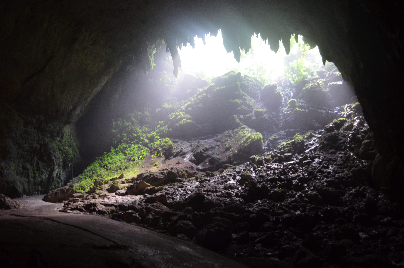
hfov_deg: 57.3
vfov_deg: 39.8
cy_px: 134
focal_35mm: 33
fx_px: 370
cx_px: 202
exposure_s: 1/4
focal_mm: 22
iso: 800
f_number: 5
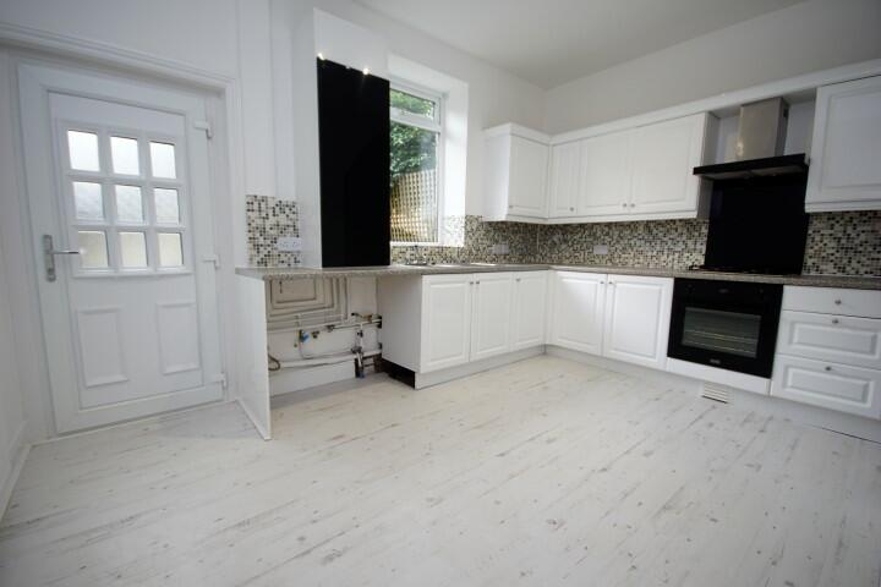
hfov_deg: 100.4
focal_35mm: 15
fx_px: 367
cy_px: 294
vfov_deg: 77.3
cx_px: 440
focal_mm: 10
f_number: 4.5
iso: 100
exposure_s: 1/15
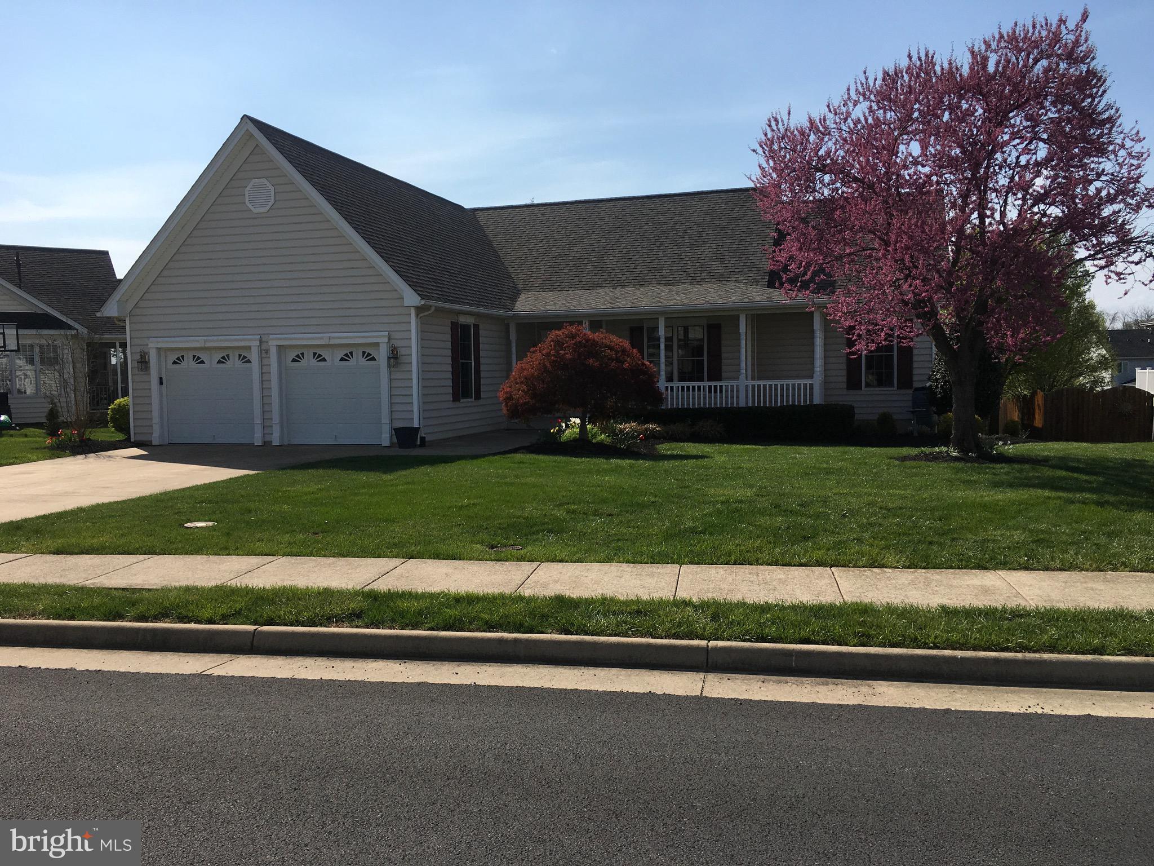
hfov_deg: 61.7
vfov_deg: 48.2
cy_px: 433
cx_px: 577
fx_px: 967
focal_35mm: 29
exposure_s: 1/2481
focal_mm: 4.15
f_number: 2.2
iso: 25
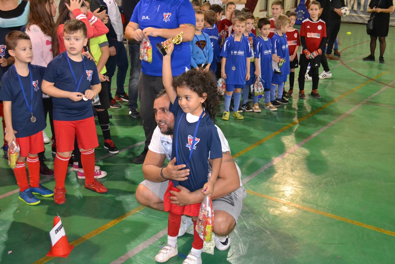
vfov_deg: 34.2
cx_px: 198
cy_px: 132
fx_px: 428
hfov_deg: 49.6
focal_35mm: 39
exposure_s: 1/60
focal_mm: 26
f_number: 4.2
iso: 3200
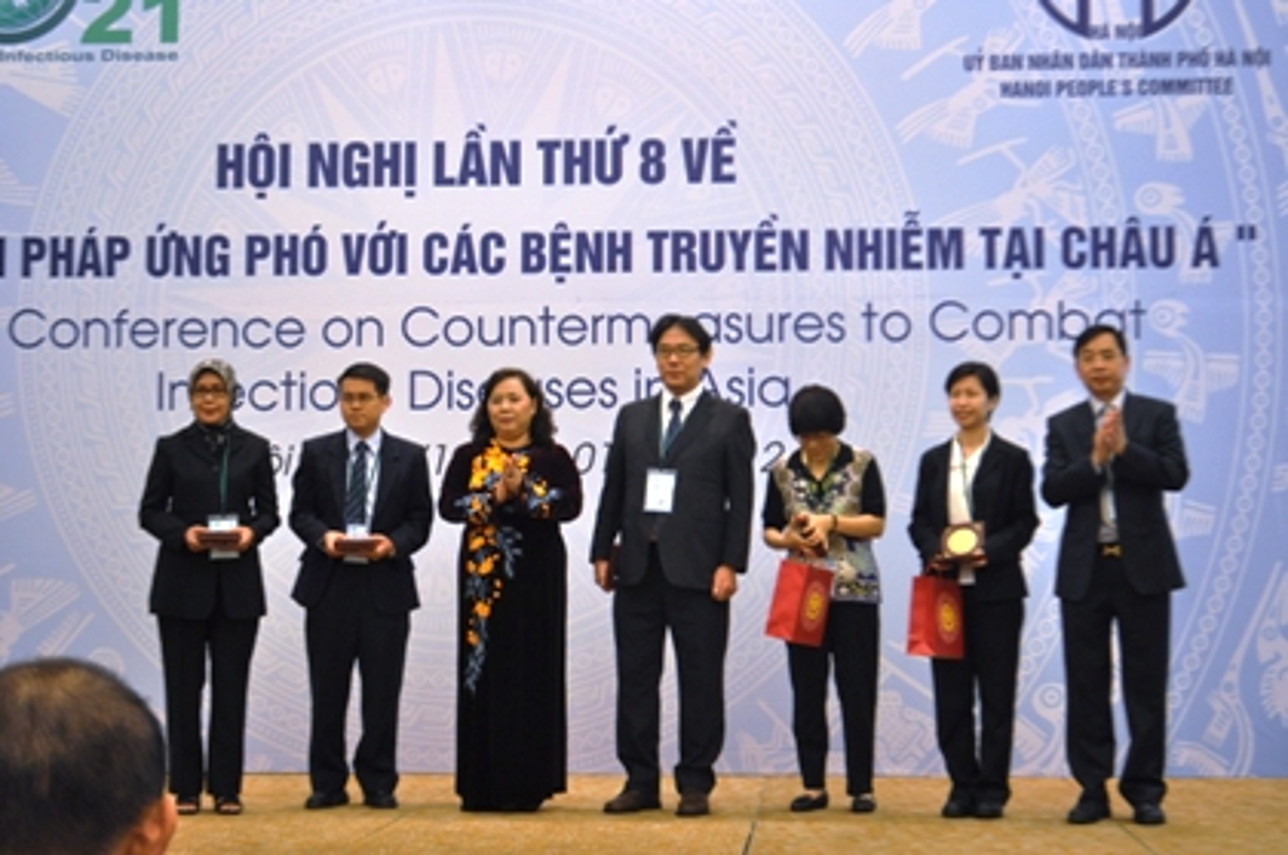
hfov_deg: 30.5
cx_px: 644
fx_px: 2359
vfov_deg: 20.6
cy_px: 428
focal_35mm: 66
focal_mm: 44
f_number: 5.3
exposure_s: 1/30
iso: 900
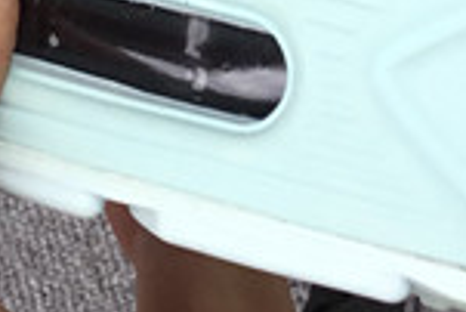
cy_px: -419
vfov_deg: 6.8
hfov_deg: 10.6
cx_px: -52
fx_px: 2488
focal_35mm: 192
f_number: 2.4
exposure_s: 1/230
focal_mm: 3.3
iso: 25
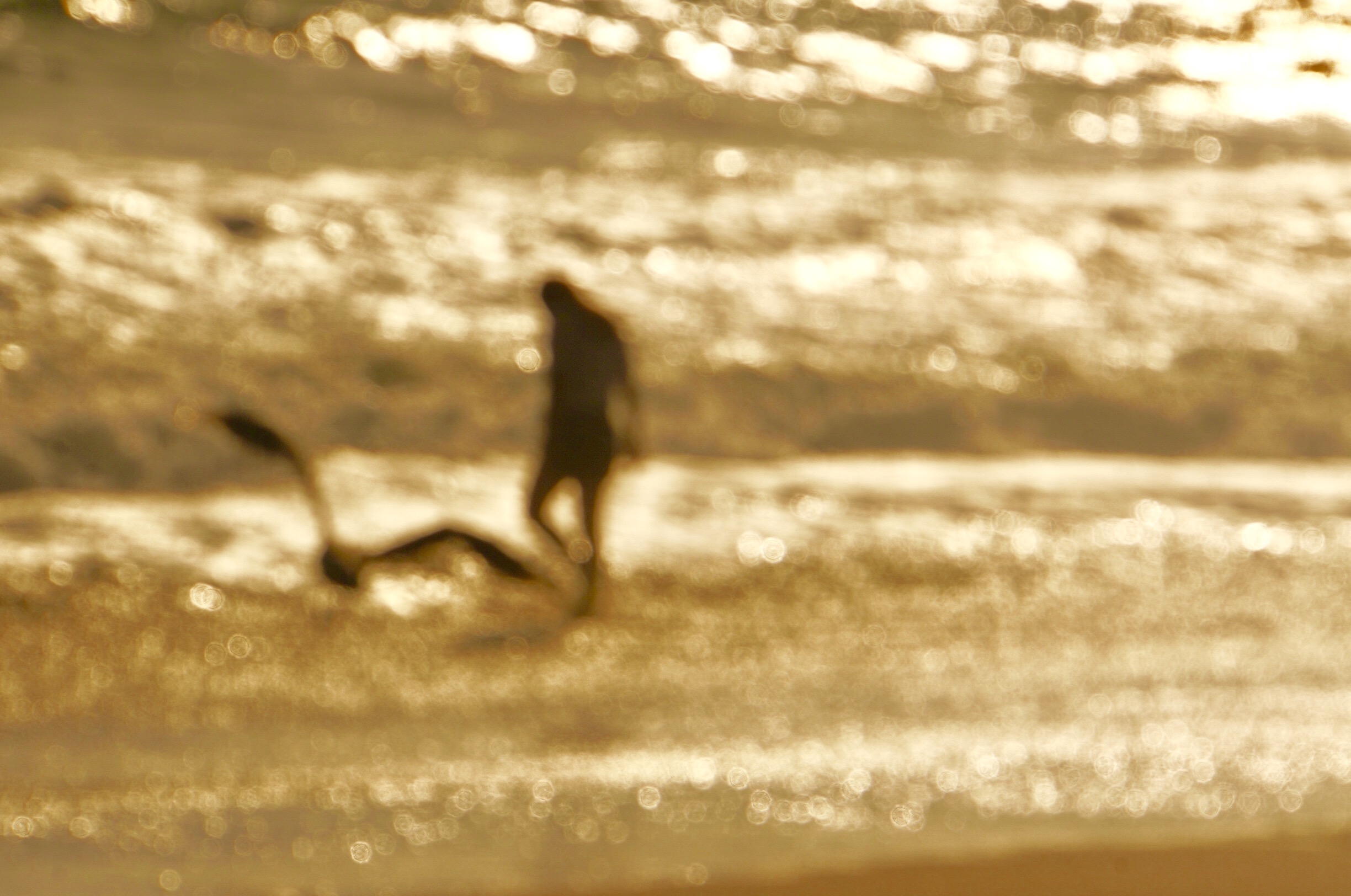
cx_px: 676
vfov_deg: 5.6
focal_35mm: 246
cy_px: 448
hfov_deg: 8.4
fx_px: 9217
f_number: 14
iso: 100
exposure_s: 1/1250
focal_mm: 164
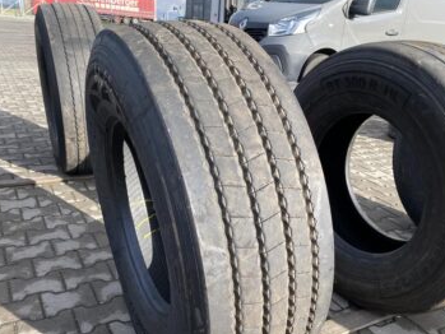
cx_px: 227
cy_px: 200
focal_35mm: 32
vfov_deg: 44.0
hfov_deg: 56.8
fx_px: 412
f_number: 1.8
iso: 32
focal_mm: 4.25
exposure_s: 1/630
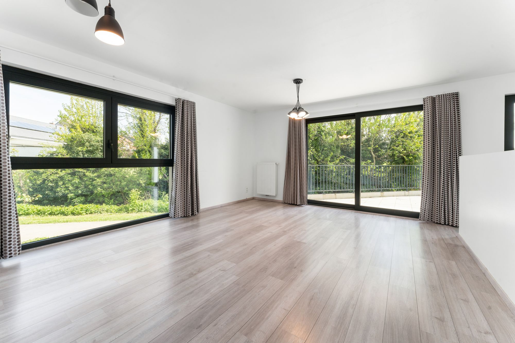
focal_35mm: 14
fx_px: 200
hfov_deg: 104.3
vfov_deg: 81.2
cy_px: 172
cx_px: 258
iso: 250
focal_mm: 14
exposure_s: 1/13
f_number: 11
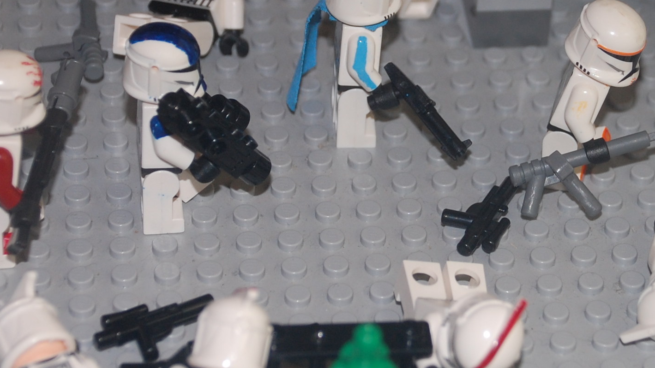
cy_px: 95
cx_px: 409
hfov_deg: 12.4
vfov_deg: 7.0
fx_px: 3004
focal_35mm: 173
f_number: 5
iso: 400
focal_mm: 52
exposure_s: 1/60
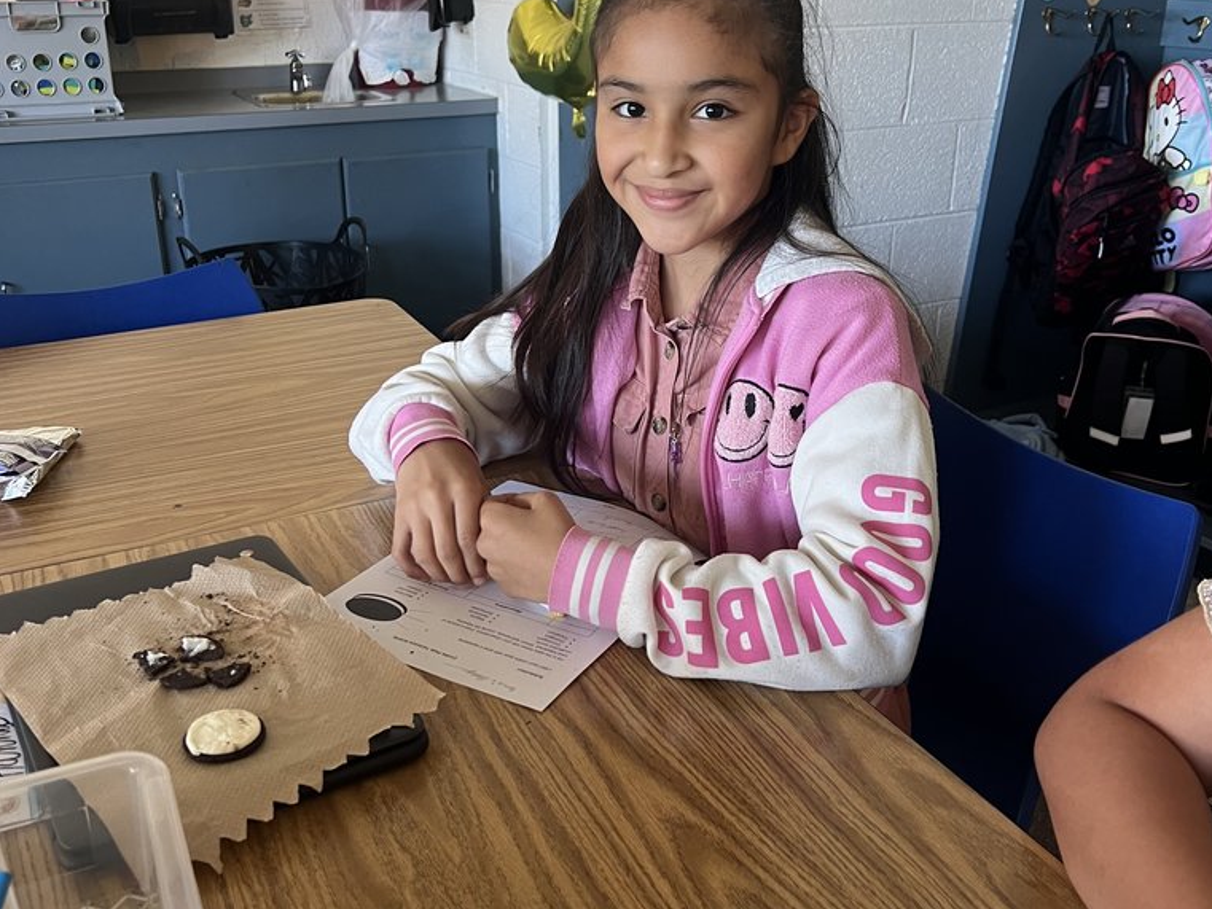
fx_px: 1226
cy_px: 454
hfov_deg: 52.6
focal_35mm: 35
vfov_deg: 40.7
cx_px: 608
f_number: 1.5
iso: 160
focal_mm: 5.7
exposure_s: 1/60
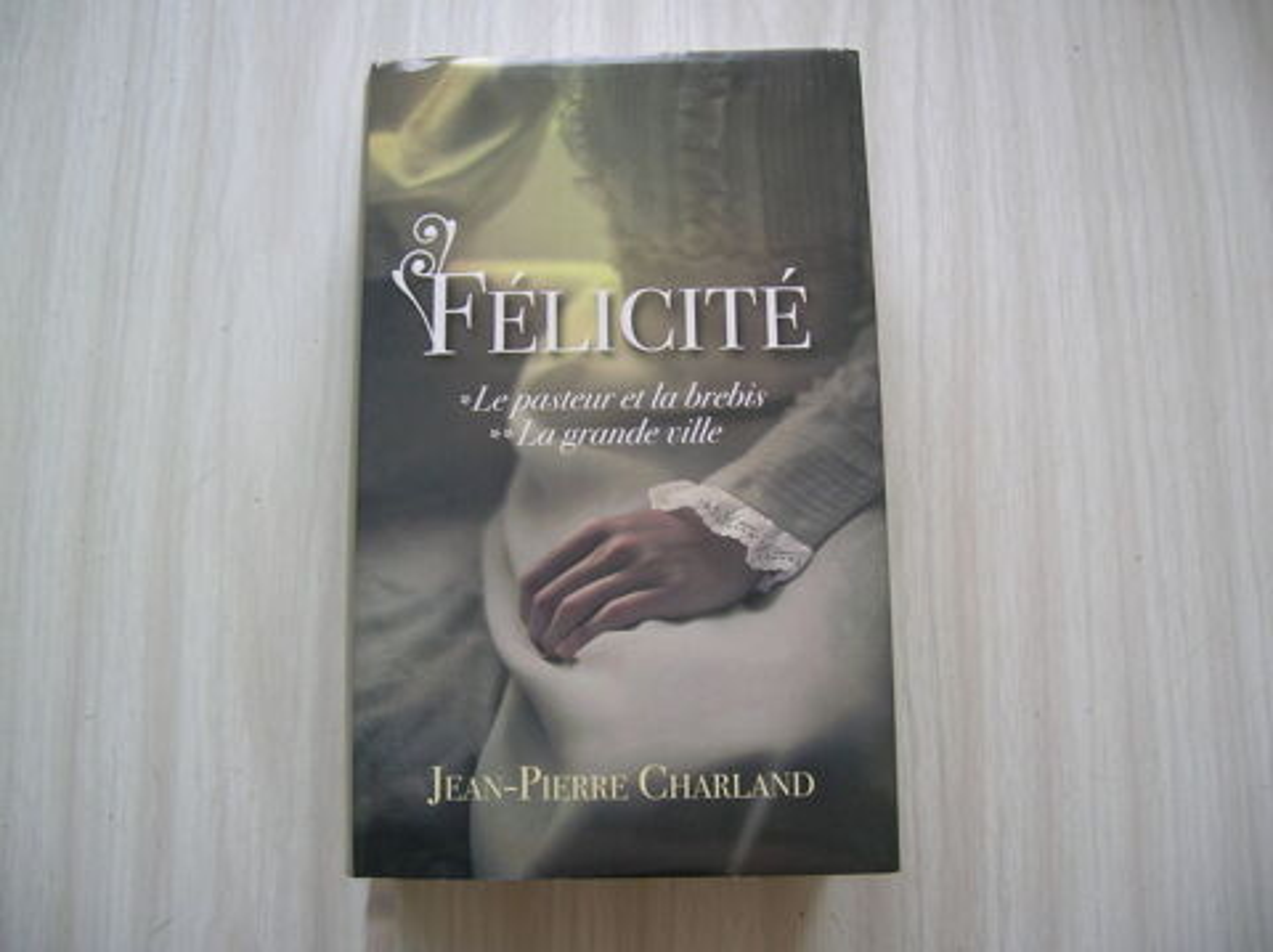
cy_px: 476
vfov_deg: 41.7
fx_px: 1249
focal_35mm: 34
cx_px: 636
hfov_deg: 54.0
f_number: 2.9
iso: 50
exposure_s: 1/22
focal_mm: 5.7
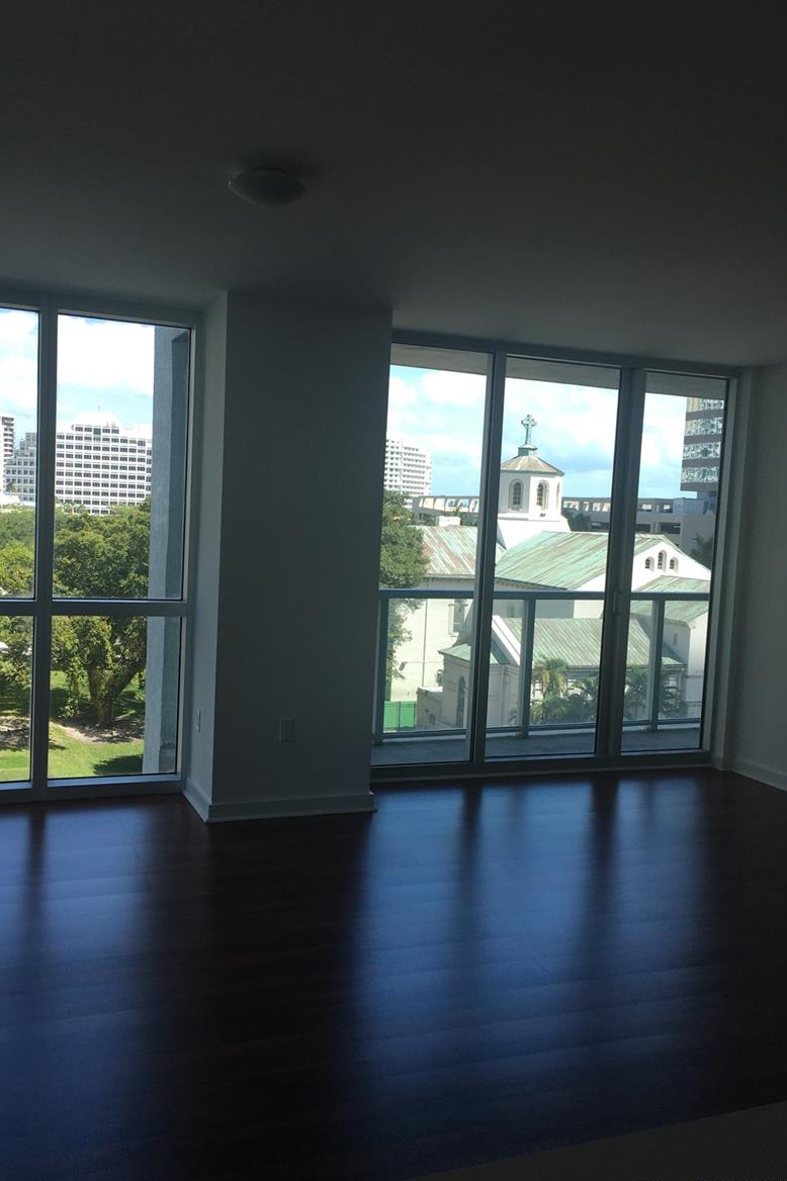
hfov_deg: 42.3
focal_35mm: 31
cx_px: 357
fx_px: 1017
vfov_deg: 60.3
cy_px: 594
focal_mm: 4.15
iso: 25
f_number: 2.2
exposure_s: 1/411
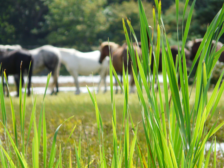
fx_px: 3261
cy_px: 84
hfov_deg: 3.9
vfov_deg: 3.0
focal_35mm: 504
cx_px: 112
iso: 100
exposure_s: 1/250
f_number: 5
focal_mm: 82.8
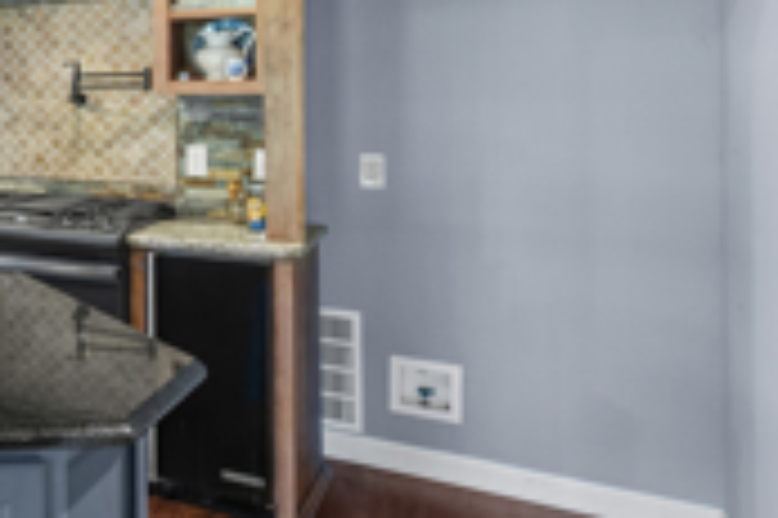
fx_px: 842
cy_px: 108
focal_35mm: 39
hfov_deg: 34.9
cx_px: -229
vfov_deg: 33.2
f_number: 9
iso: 250
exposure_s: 3.2
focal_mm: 10
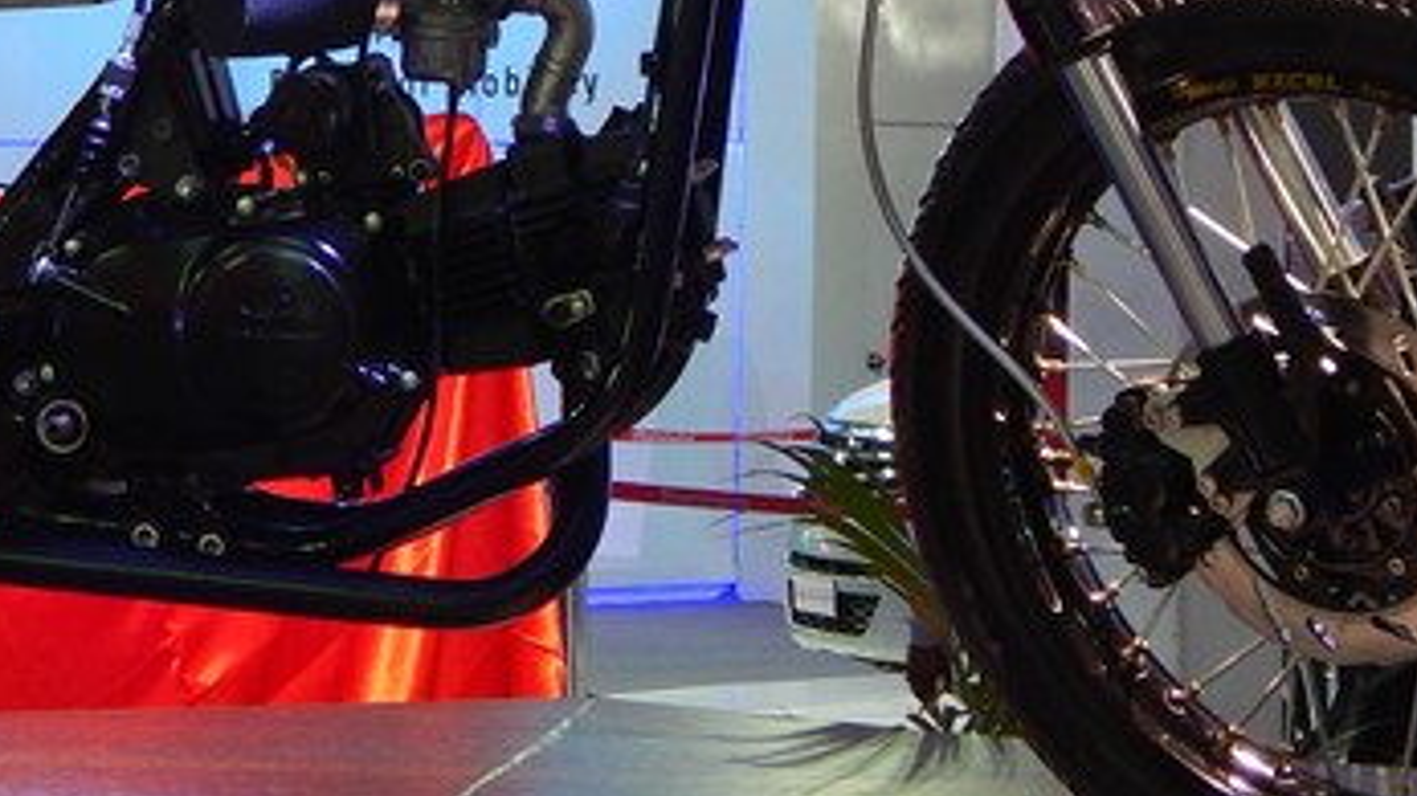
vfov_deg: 7.9
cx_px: 372
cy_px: -33
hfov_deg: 14.0
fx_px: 5747
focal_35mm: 153
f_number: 4
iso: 220
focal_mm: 10.9
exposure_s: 1/30
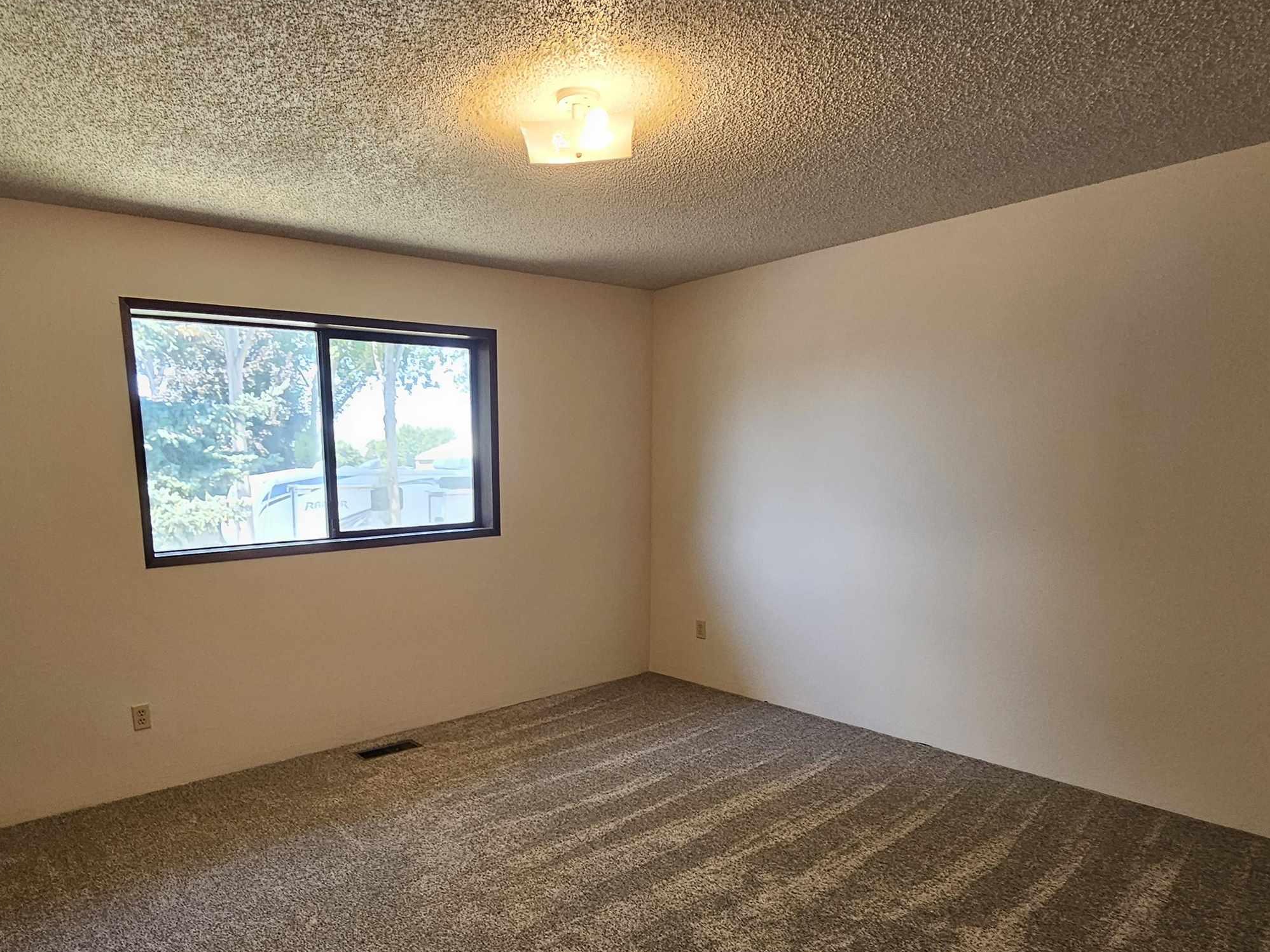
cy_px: 615
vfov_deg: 64.7
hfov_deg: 80.8
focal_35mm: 20
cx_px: 509
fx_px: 734
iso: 160
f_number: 2.2
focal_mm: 2.2
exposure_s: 1/60
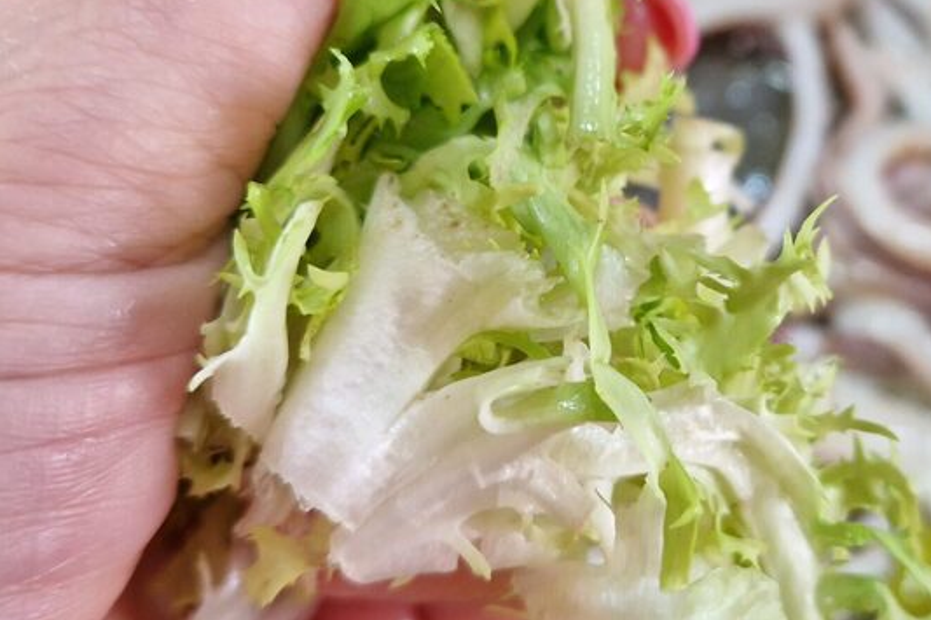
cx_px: 639
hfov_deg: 42.0
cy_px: 344
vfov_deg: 29.2
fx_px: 1189
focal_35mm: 46
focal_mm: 5.4
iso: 250
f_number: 1.8
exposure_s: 1/100
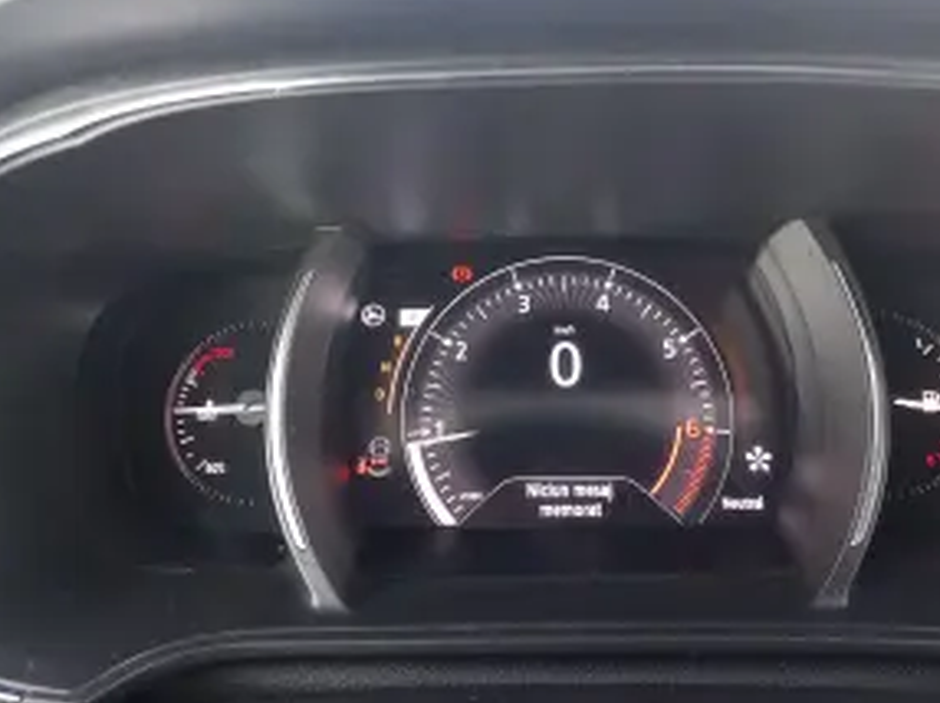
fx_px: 922
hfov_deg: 53.8
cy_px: 306
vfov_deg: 41.7
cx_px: 532
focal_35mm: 34
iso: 250
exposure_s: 1/25
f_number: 1.8
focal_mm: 4
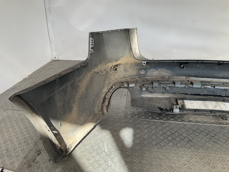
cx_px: 114
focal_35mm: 29
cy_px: 86
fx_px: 192
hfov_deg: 61.7
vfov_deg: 48.2
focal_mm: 3
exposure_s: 1/198
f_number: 1.8
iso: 16
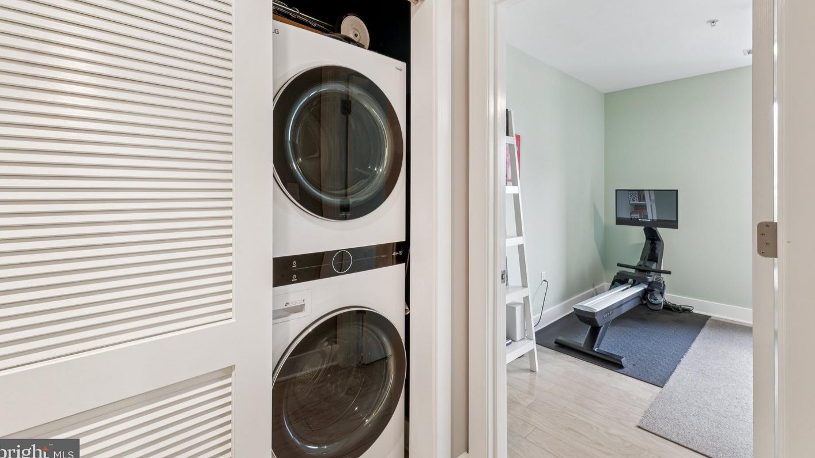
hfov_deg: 99.4
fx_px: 346
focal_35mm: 16
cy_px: 192
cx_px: 405
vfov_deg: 66.6
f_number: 9
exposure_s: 1/2
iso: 250
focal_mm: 10
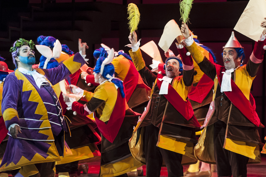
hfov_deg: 12.5
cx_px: 138
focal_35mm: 165
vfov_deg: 8.3
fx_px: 1219
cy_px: 112
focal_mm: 120
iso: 2500
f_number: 5.6
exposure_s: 1/100
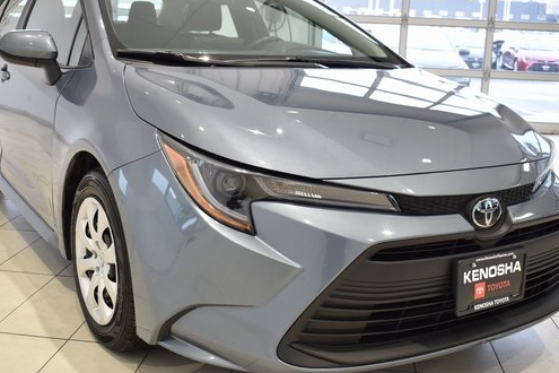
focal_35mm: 45
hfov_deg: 43.9
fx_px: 693
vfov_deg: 30.1
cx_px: 267
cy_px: 166
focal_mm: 23
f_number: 3.8
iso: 250
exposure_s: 1/40
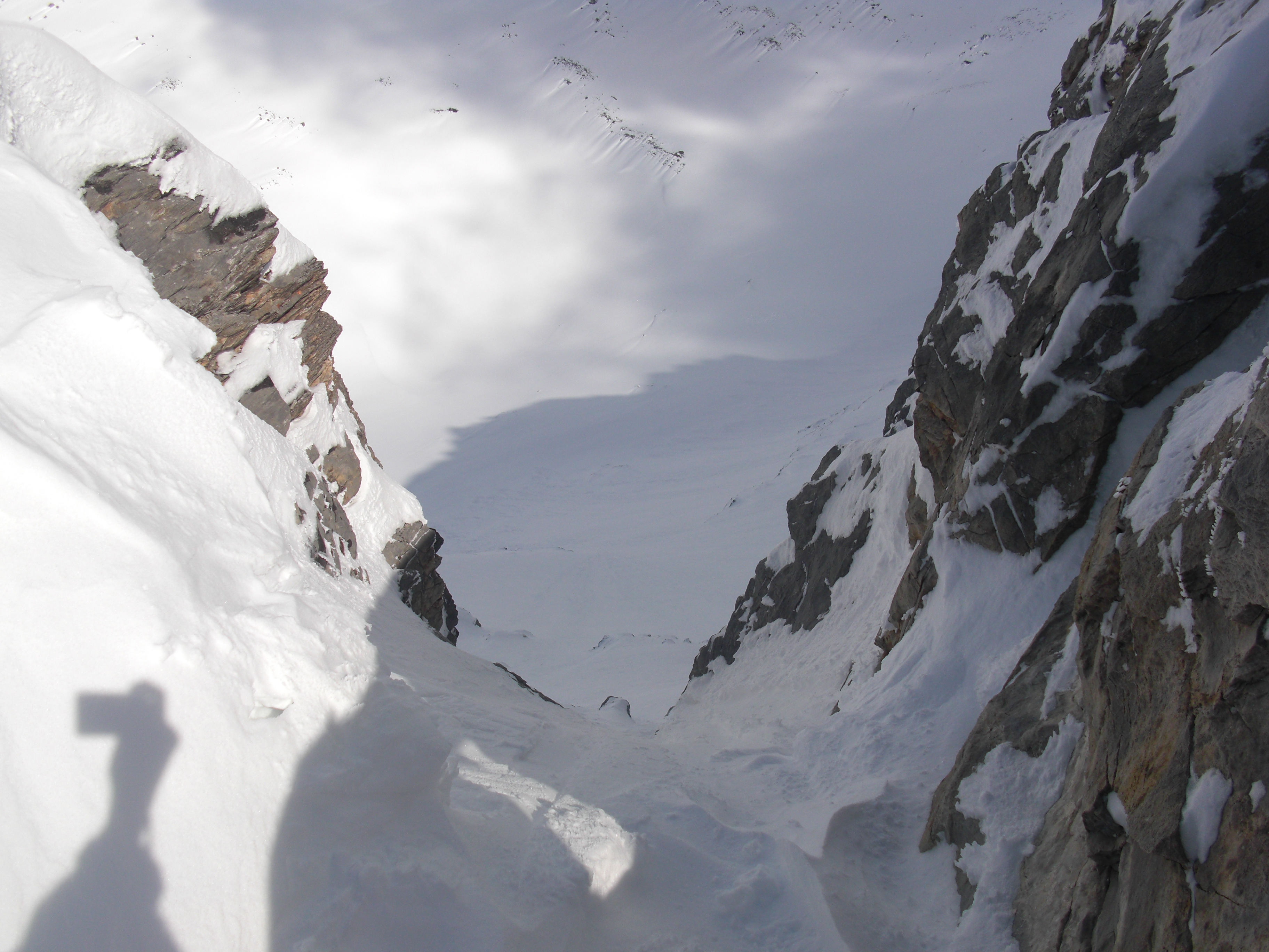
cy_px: 476
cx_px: 634
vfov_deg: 39.7
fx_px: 1320
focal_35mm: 36
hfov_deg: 51.4
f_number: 7.9
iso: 50
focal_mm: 6.3
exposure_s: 1/400
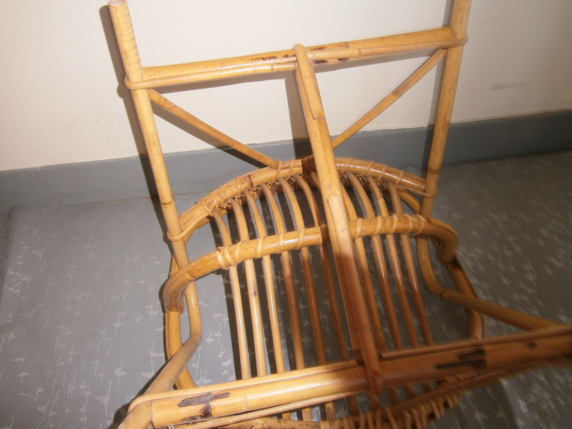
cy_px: 214
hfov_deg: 67.3
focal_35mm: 26
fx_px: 430
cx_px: 286
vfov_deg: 53.1
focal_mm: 4.7
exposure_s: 1/30
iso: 80
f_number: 2.8
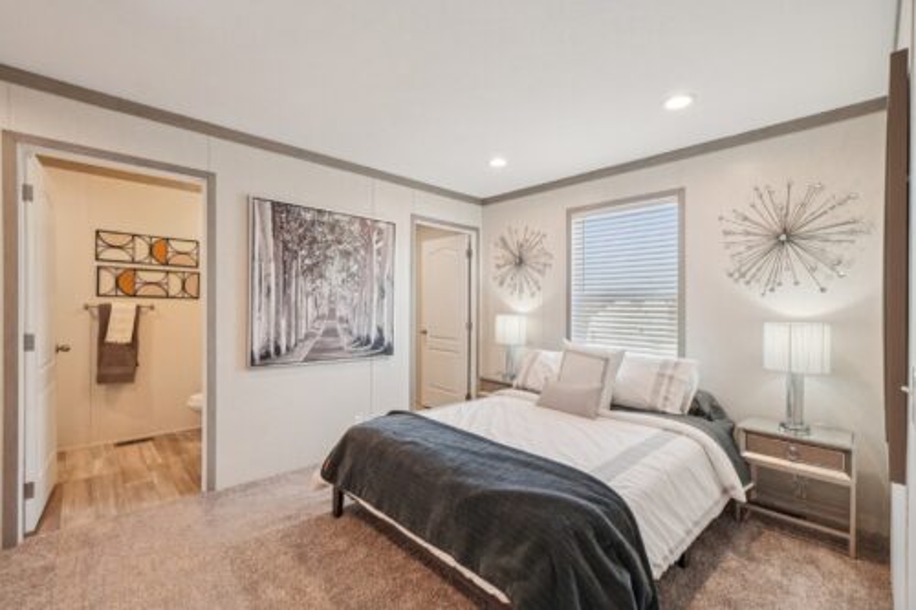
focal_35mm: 15
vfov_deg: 77.3
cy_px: 305
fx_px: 382
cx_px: 458
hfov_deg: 100.4
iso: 400
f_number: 8
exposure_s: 1/30
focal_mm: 10
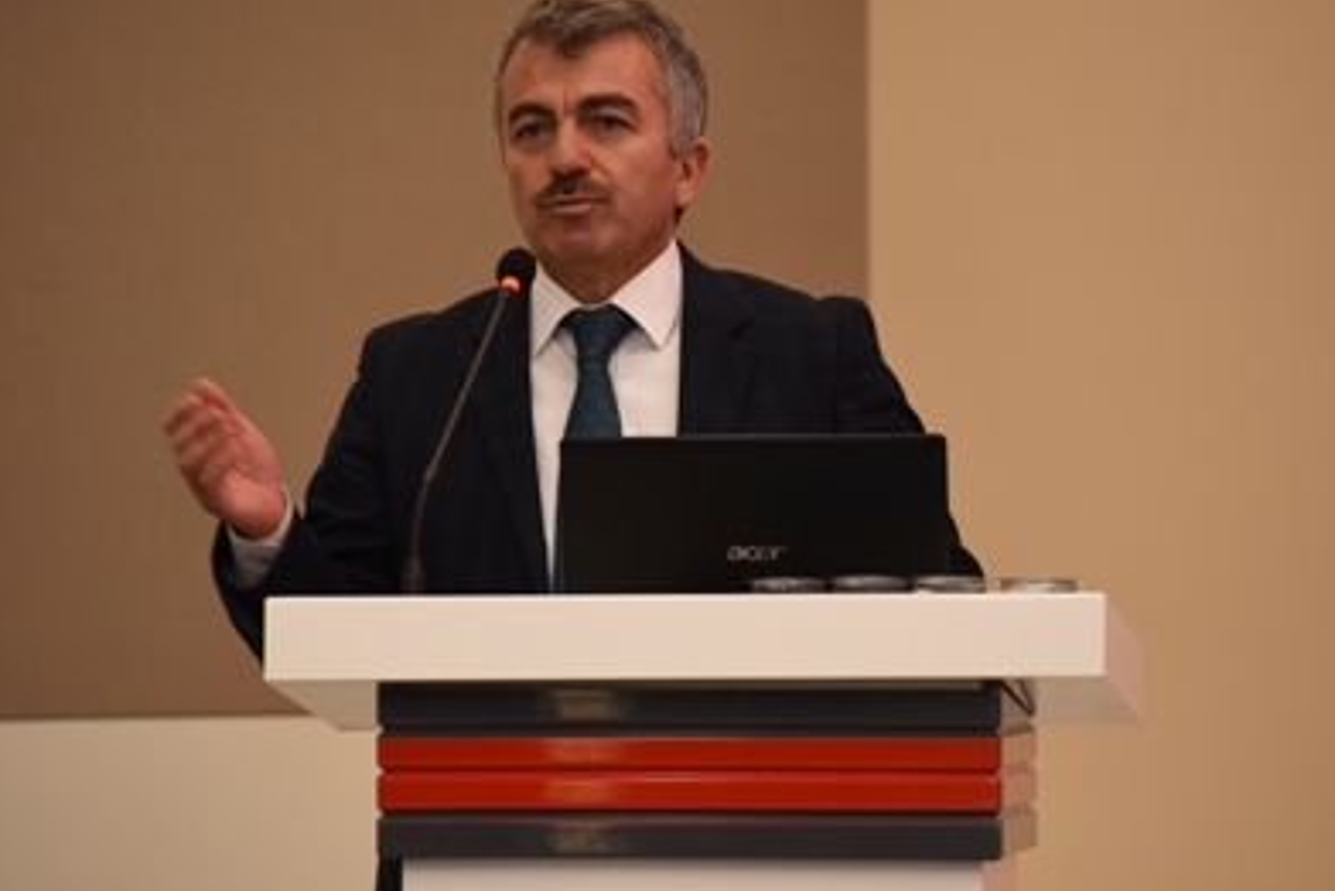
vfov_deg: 3.5
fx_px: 14727
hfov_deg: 5.2
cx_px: 710
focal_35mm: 397
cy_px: 452
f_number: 5.6
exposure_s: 1/80
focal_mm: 300
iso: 800
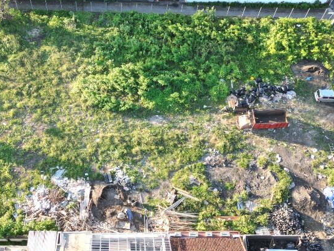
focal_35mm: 45
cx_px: 114
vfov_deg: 32.1
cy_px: 101
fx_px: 434
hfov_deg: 41.6
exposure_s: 1/30
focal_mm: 6.72
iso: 100
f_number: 1.7
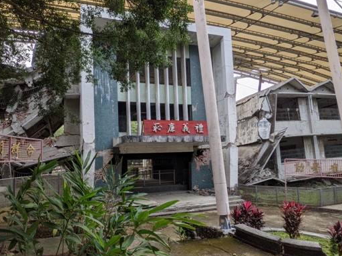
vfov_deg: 54.9
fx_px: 247
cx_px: 156
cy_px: 134
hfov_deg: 69.3
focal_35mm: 25
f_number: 2.2
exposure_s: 1/1078
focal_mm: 2.22
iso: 36
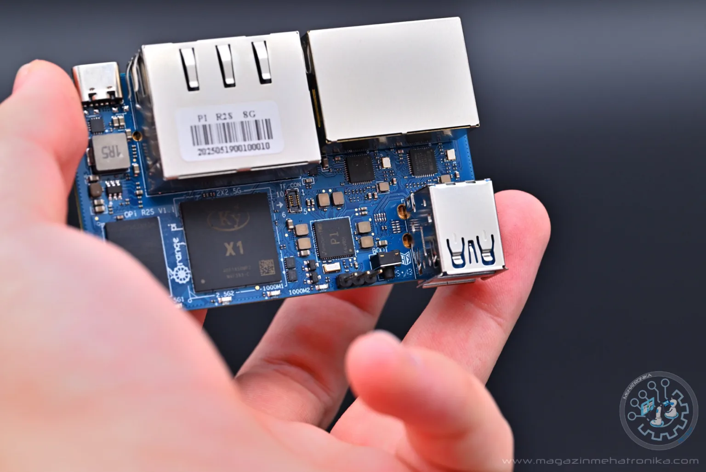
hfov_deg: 19.4
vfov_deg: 13.1
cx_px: 353
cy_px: 236
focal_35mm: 105
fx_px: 2060
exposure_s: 1/50
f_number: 11
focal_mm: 105
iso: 640
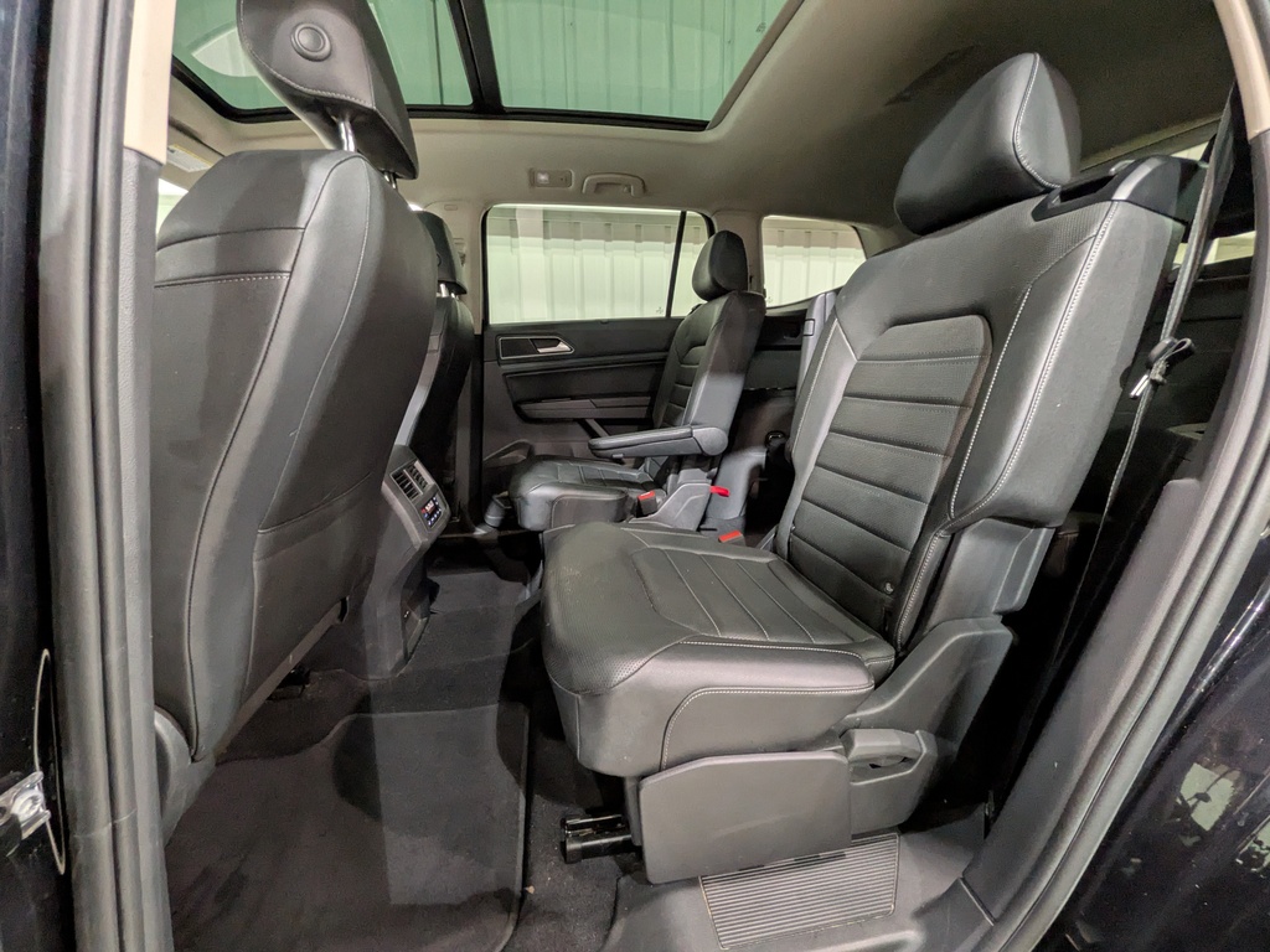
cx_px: 635
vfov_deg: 85.7
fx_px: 514
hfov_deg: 102.1
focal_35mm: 14
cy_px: 476
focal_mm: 1.83
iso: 525
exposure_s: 1/24
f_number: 2.2
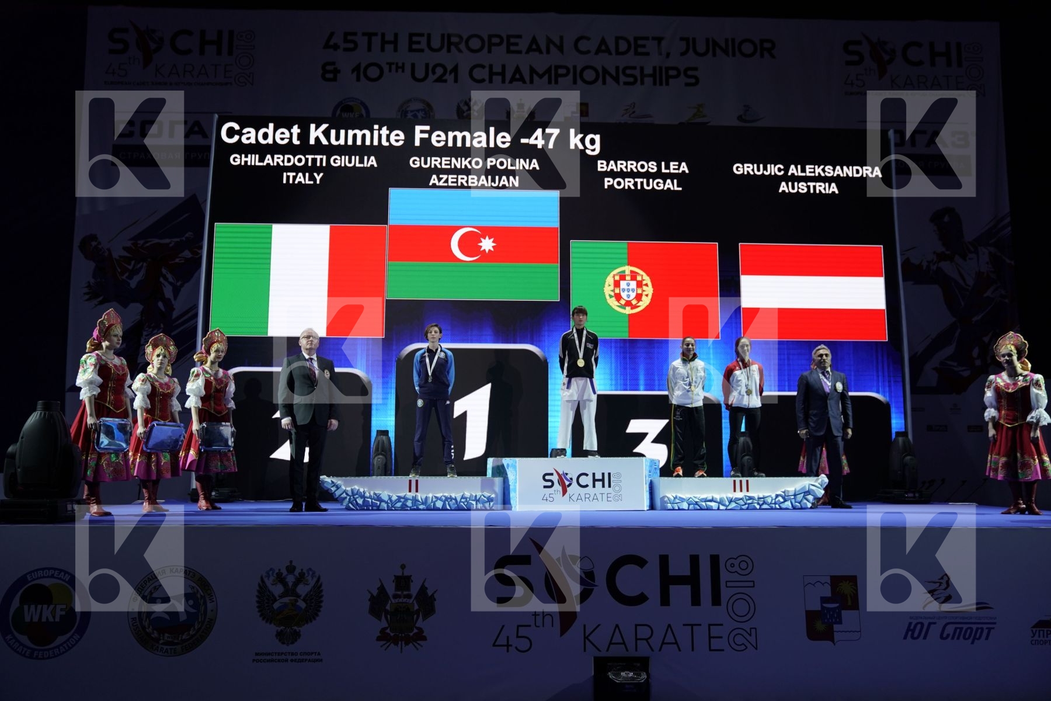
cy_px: 350
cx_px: 526
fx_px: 876
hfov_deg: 61.9
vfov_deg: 43.6
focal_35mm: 30
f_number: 2.8
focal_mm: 30
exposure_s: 1/250
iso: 320
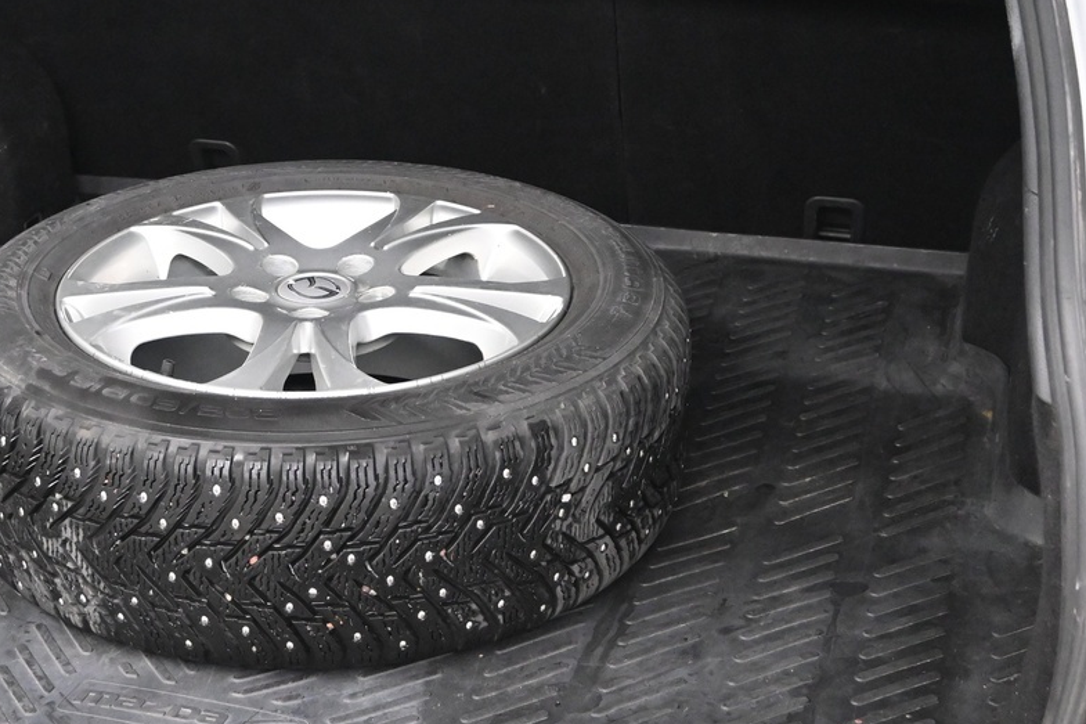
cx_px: 342
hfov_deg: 30.7
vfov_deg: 20.9
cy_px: 270
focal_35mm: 65
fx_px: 1961
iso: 3200
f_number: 4
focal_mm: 21
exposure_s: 1/50
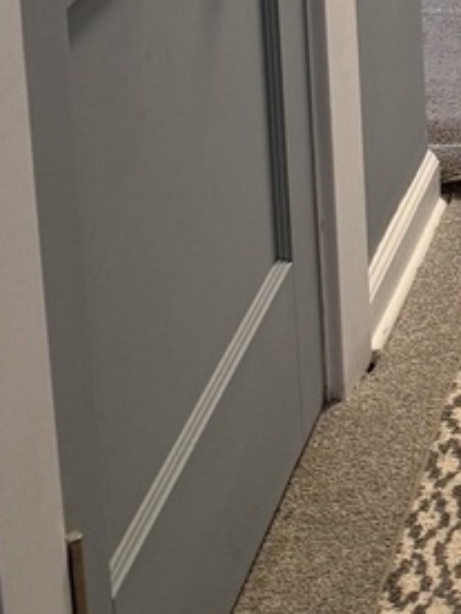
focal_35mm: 94
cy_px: -538
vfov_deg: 16.8
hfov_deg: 14.0
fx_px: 1669
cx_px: 822
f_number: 1.78
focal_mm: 6.76
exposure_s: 1/60
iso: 125
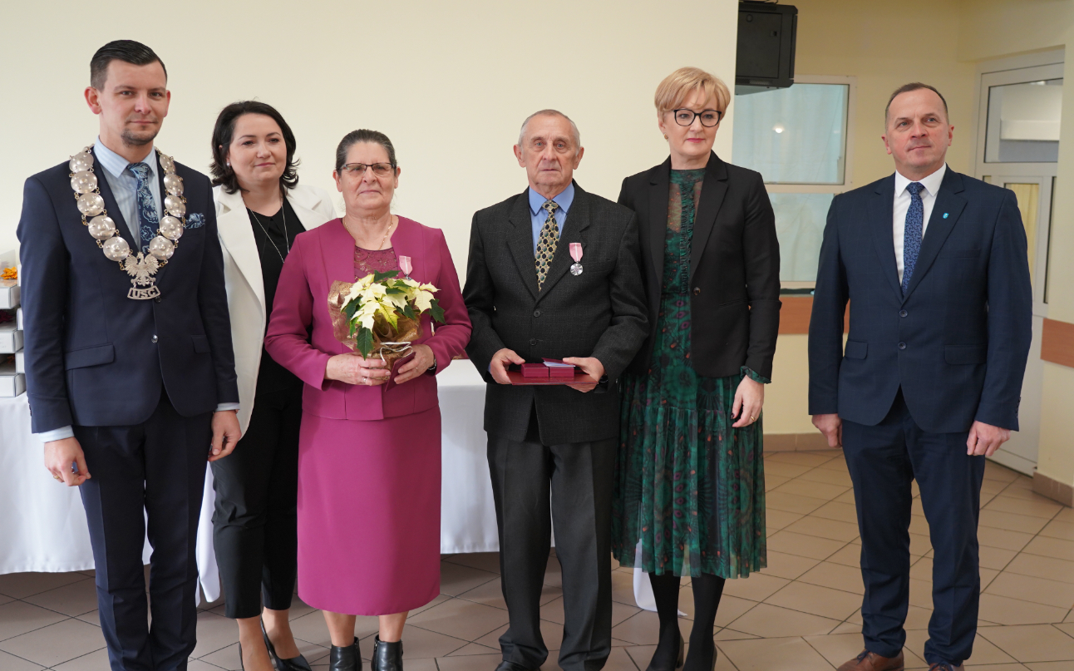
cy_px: 330
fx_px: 1171
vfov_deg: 32.0
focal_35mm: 40
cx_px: 536
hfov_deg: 49.3
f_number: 4
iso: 1600
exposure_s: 1/160
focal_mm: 39
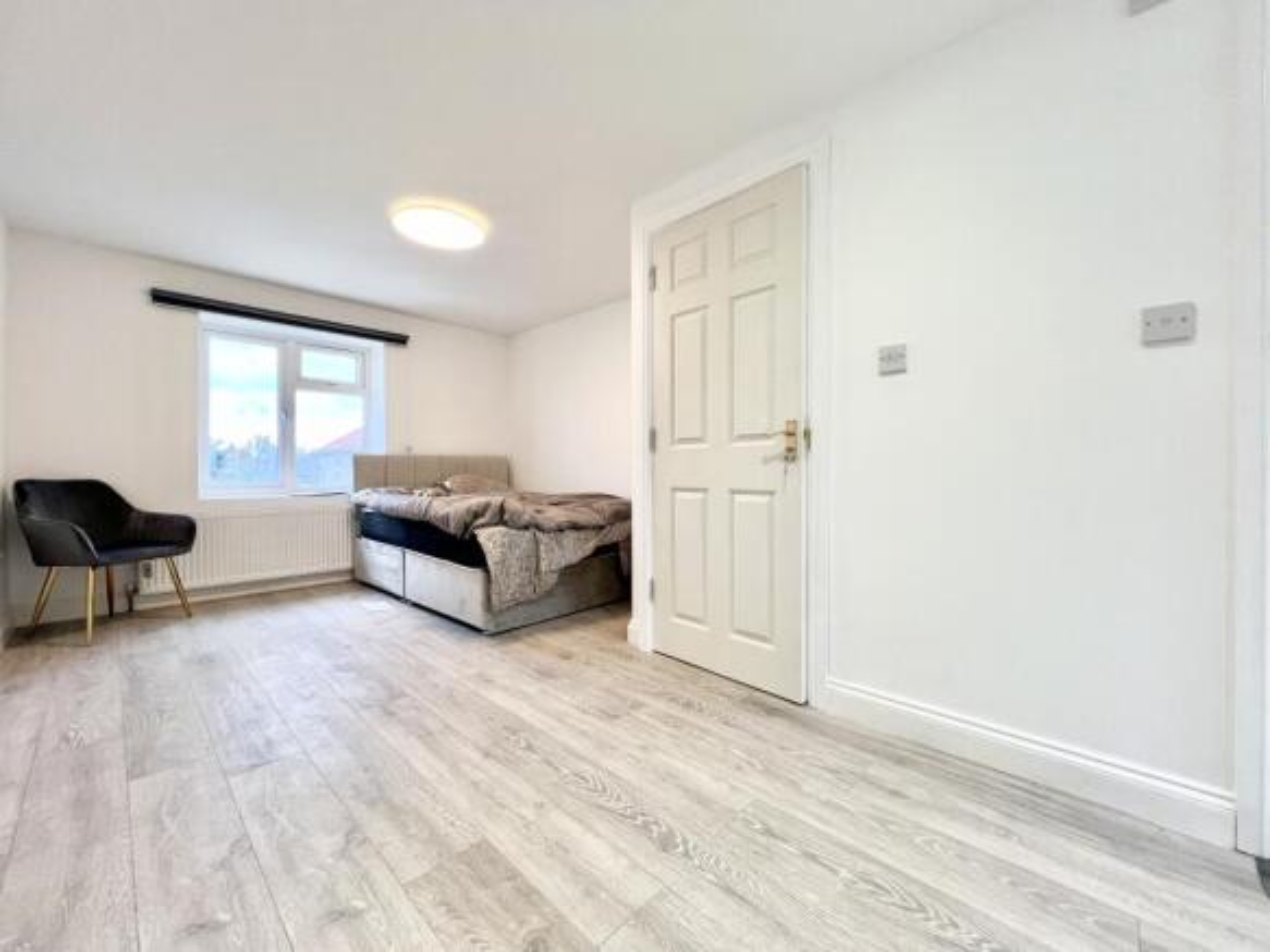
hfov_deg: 106.2
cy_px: 476
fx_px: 477
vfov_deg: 89.9
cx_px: 635
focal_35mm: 13
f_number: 1.8
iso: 160
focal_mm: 1.57
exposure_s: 1/100
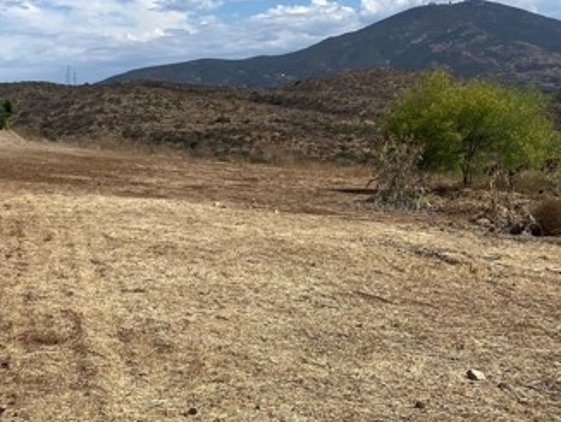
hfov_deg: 34.7
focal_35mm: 51
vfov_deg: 28.4
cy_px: 148
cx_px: 28
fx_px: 827
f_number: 1.8
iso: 32
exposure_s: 1/4274
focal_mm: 4.25
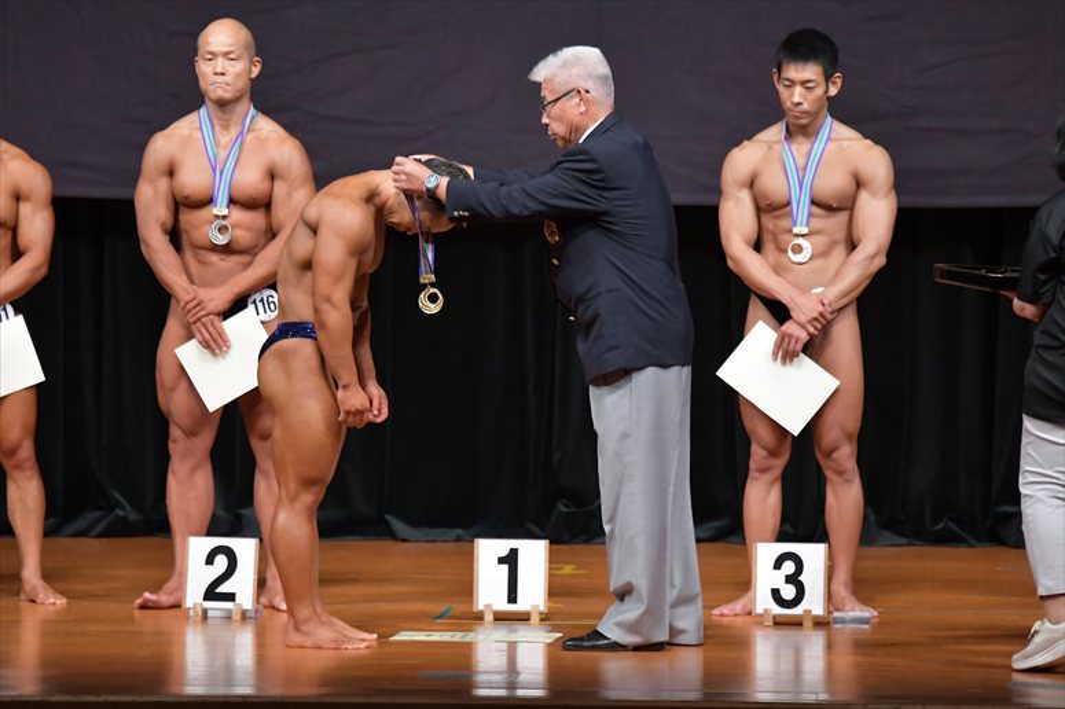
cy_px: 354
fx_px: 7984
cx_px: 532
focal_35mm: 270
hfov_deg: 7.6
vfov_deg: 5.1
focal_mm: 180
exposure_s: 1/400
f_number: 5.6
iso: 5000
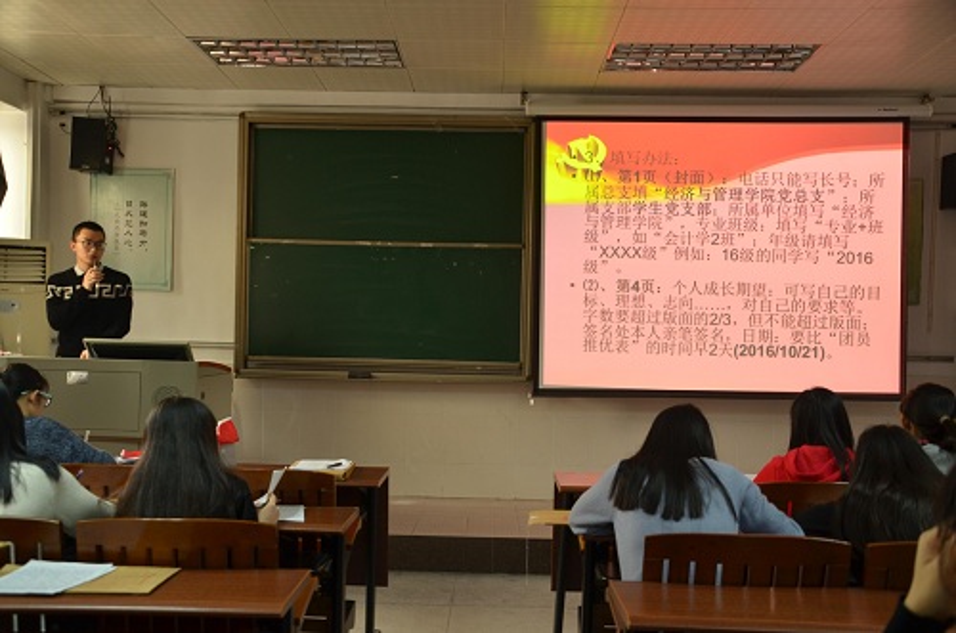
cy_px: 316
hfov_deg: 51.4
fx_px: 994
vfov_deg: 35.3
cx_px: 478
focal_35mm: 38
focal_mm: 25
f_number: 4
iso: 400
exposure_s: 1/20
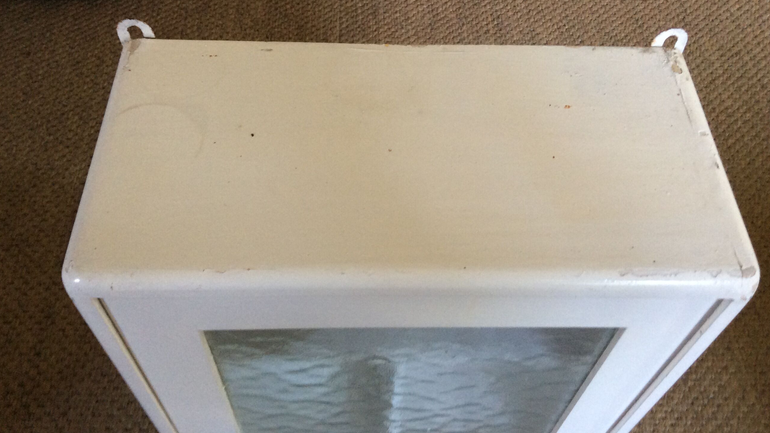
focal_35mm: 35
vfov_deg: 33.7
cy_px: 216
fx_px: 715
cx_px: 384
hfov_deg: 56.6
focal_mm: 3.3
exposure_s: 1/25
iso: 100
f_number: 2.4
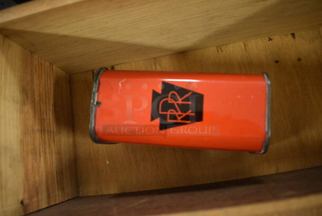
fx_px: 242
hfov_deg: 67.3
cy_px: 108
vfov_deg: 48.0
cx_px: 161
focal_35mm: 27
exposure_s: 1/60
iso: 3200
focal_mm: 18
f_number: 3.5
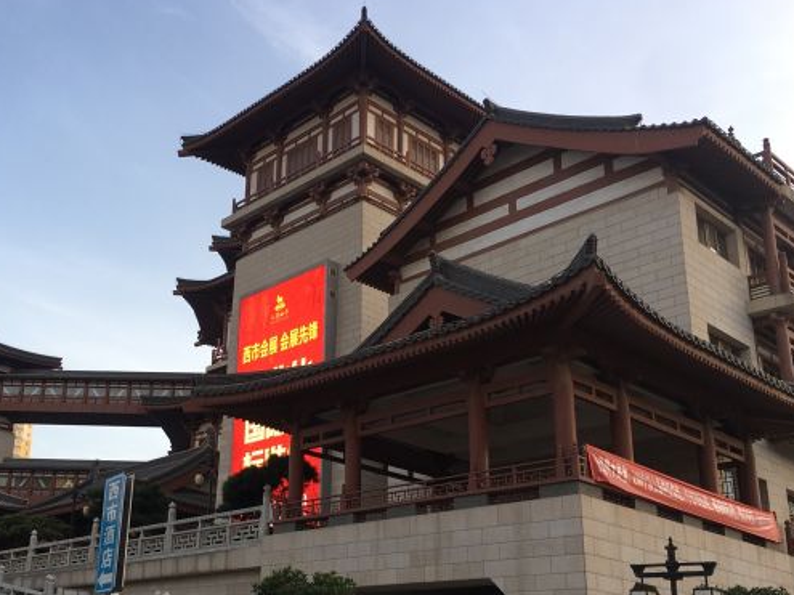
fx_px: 940
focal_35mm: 41
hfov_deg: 45.1
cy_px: 378
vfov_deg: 34.9
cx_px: 260
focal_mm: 4.15
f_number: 2.2
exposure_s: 1/155
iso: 25
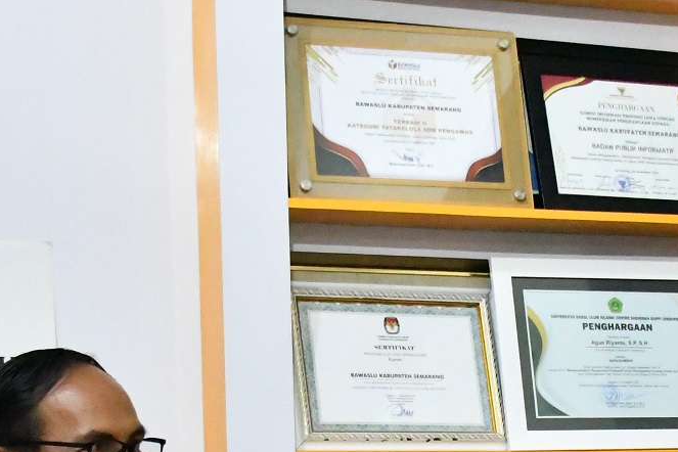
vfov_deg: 12.8
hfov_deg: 19.4
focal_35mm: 104
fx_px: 1959
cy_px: 563
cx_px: 556
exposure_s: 1/400
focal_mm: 22
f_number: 4
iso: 16000
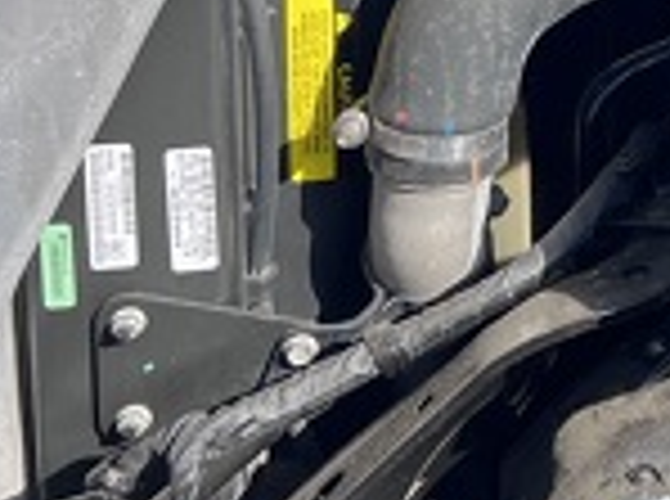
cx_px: 1246
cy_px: -293
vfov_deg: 13.1
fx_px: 2027
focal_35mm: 105
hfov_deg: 15.7
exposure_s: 1/1159
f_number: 1.5
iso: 50
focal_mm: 5.7
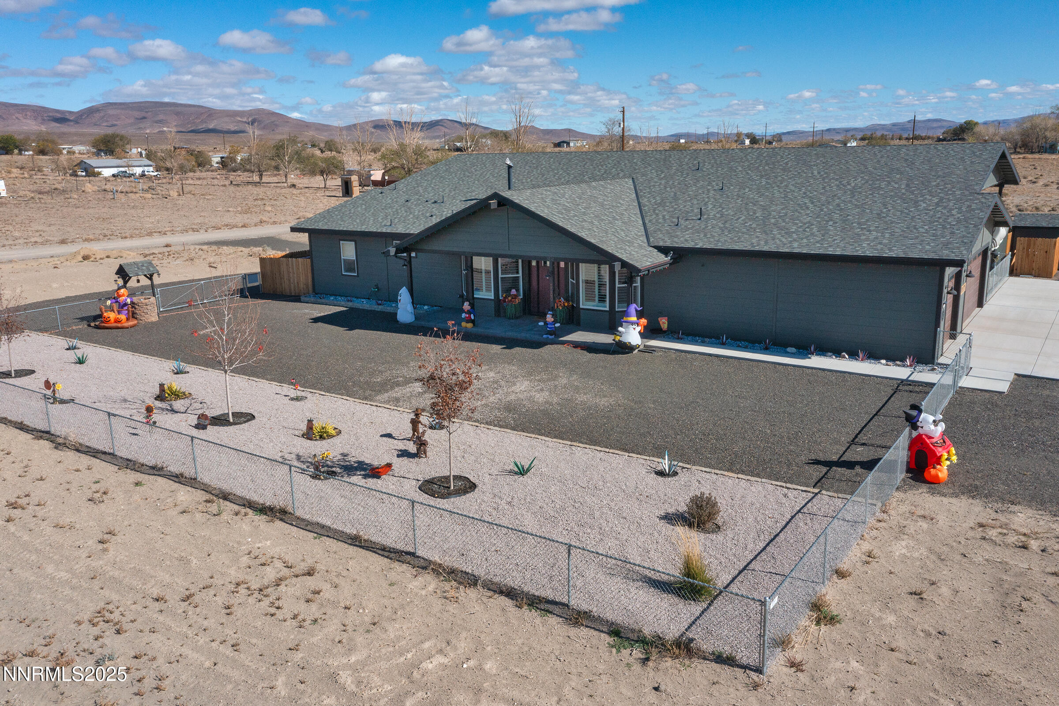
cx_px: 530
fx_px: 823
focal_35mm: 28
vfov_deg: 46.4
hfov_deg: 65.5
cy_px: 353
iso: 100
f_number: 7.1
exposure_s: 1/800
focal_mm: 10.26
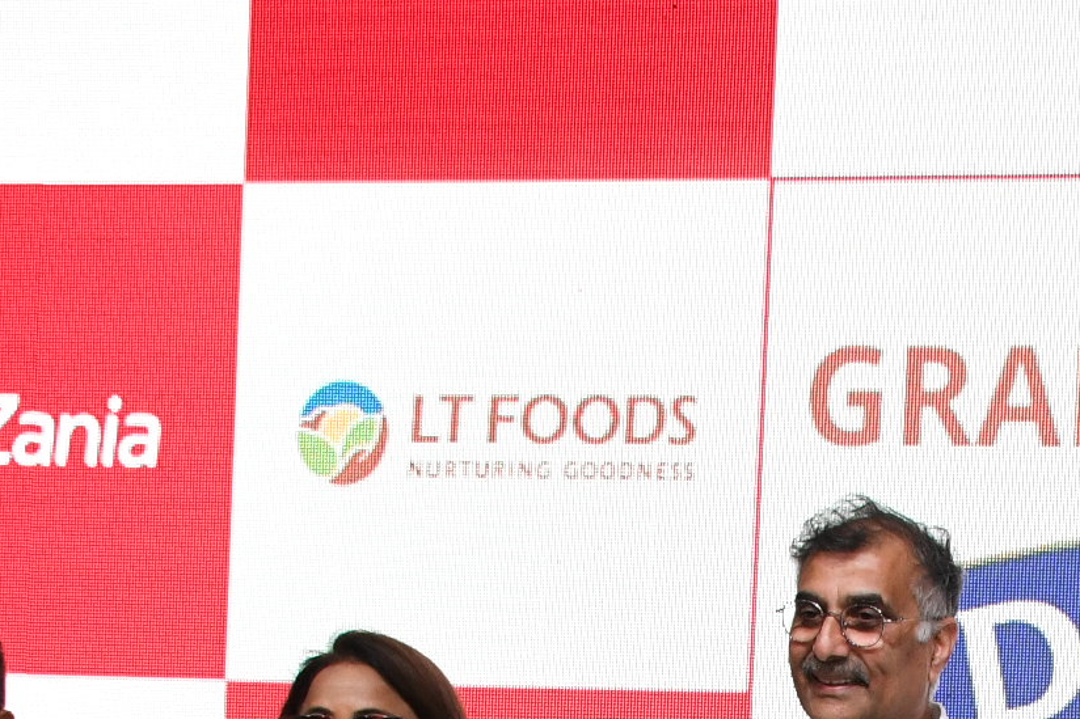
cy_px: 1205
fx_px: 4559
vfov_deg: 8.7
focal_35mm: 152
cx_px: 949
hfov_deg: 13.4
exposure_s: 1/100
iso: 1600
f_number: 5
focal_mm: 30
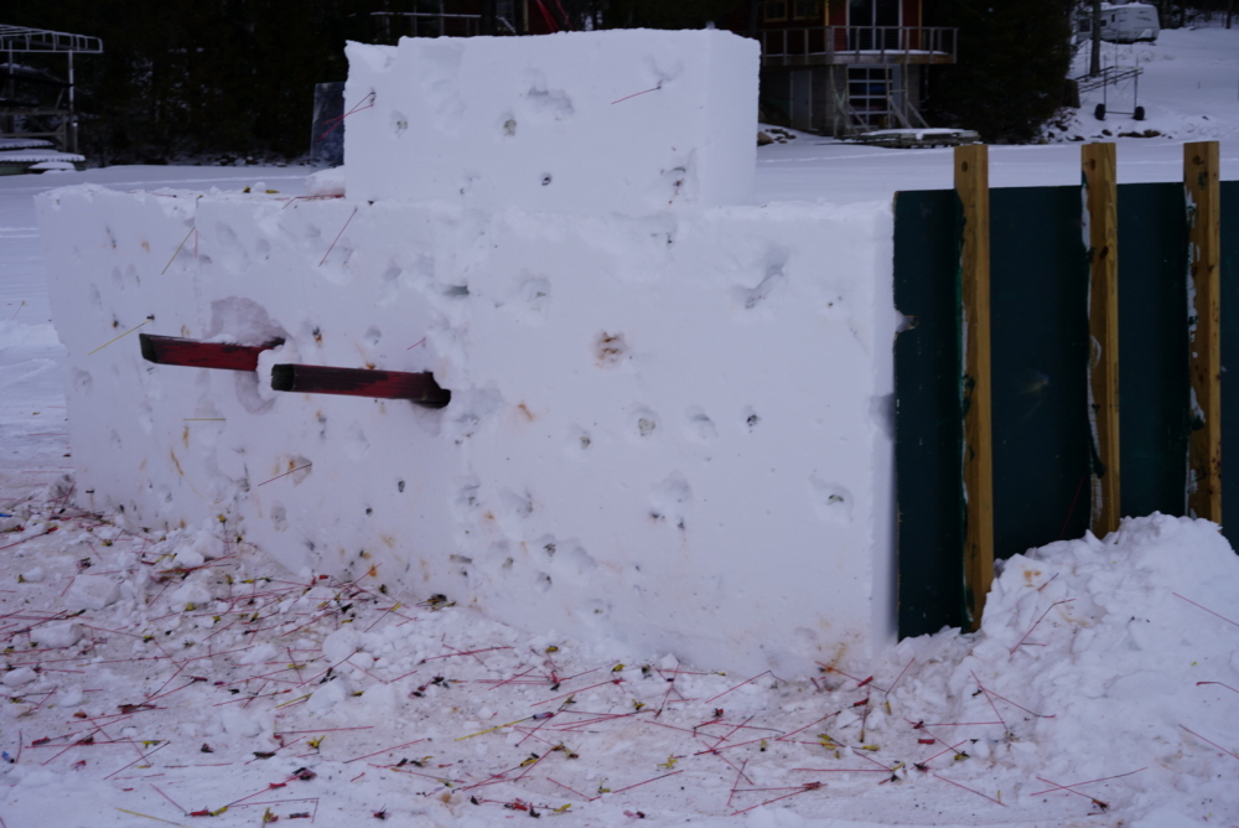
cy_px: 414
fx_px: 1722
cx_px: 620
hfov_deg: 39.6
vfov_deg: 27.0
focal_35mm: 50
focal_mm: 50
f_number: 7.1
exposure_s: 1/100
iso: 100
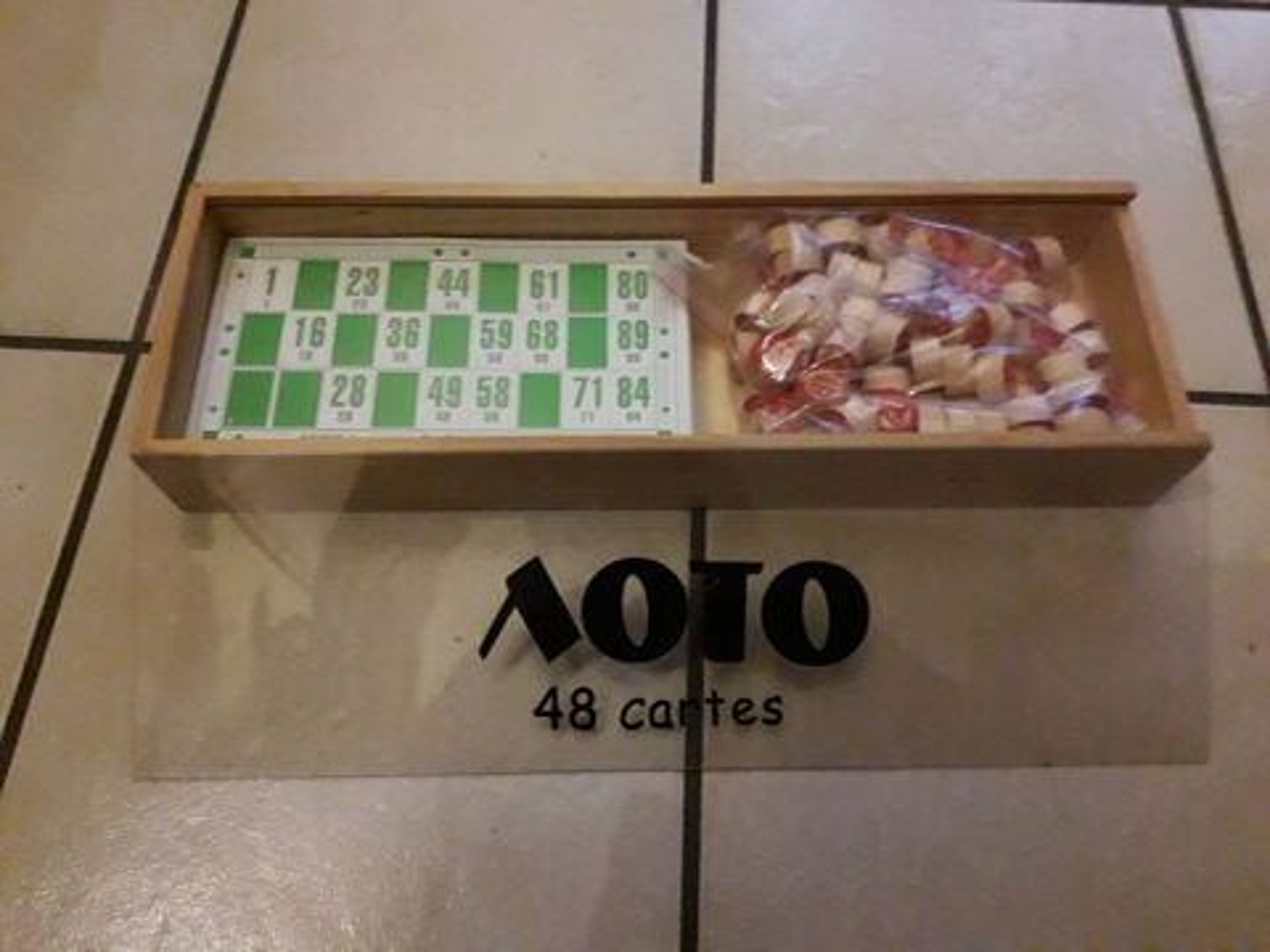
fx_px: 991
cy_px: 476
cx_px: 635
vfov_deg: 51.4
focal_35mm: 27
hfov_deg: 65.3
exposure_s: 1/17
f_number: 1.9
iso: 800
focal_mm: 3.6
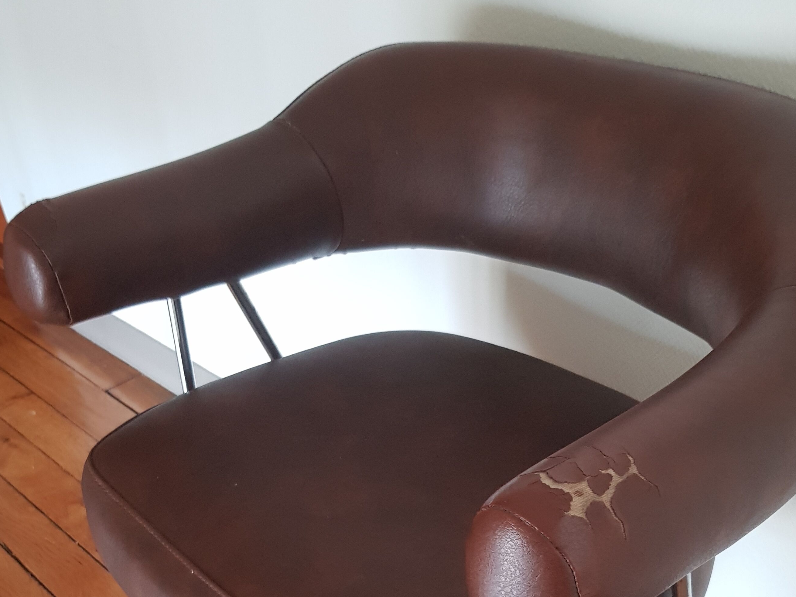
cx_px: 389
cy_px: 542
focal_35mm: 40
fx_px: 920
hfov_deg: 46.8
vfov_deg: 33.9
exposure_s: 1/25
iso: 200
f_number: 1.7
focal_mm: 4.2
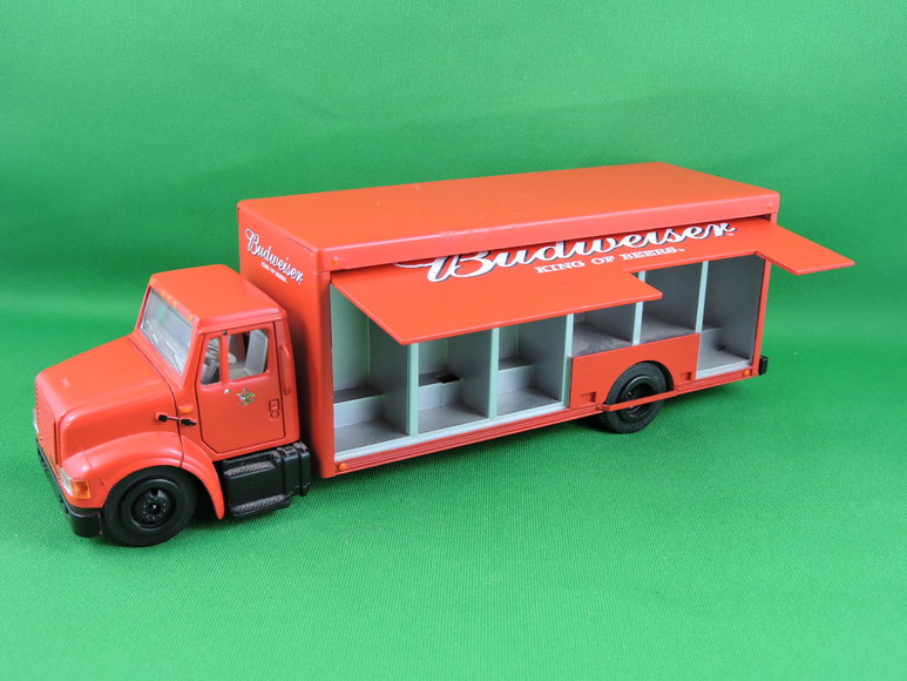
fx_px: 1048
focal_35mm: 40
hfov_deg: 46.8
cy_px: 340
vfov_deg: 36.0
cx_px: 454
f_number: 3.8
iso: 220
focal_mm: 7.2
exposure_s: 1/30
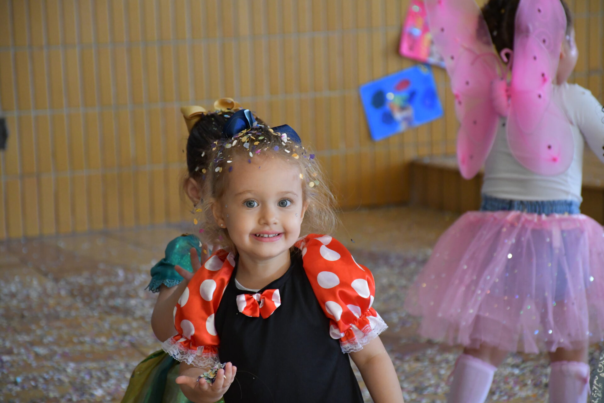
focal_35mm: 150
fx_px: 2516
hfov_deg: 13.7
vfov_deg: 9.1
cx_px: 302
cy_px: 202
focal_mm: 100
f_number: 5.6
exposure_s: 1/250
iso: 3200
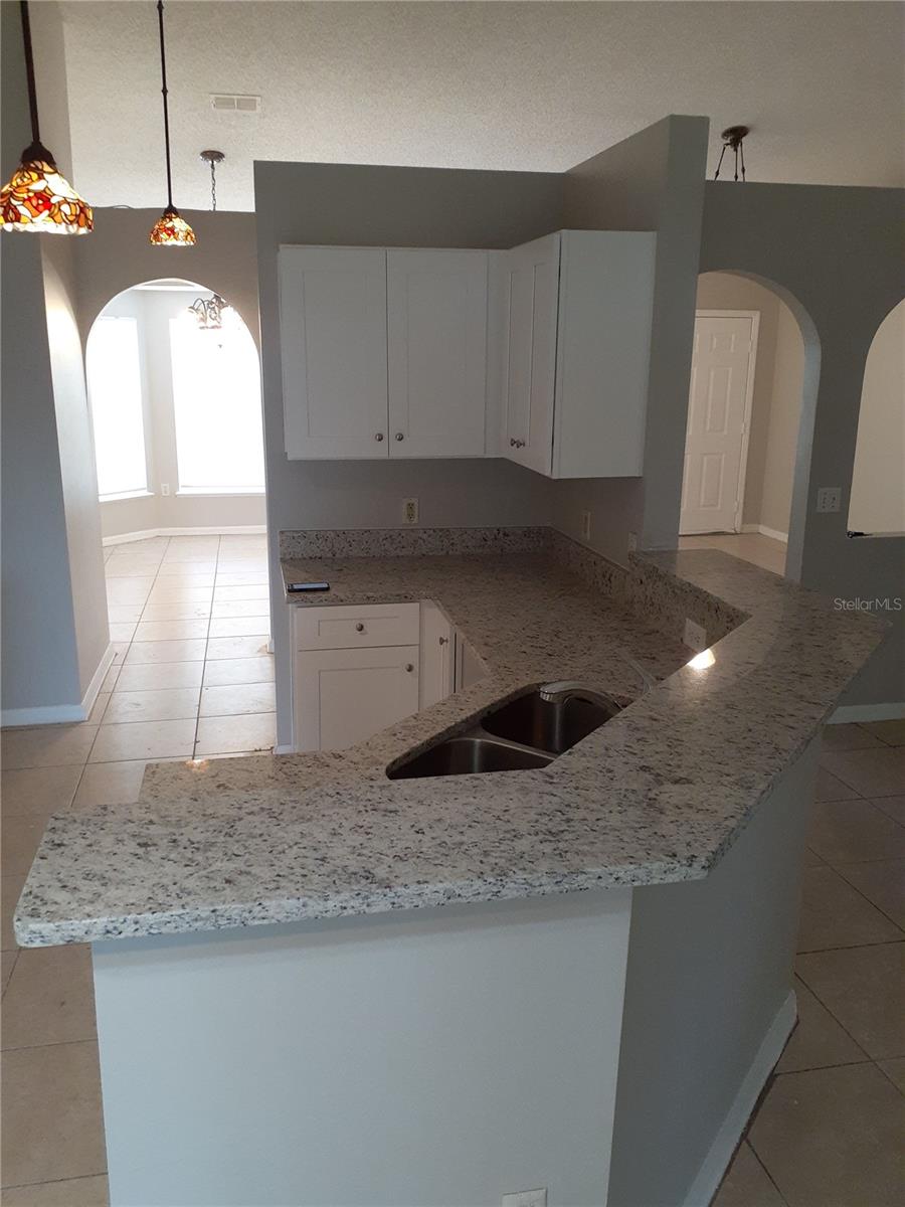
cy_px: 604
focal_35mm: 27
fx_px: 941
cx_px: 452
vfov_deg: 65.3
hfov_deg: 51.4
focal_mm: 3.6
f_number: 1.9
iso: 250
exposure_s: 1/60
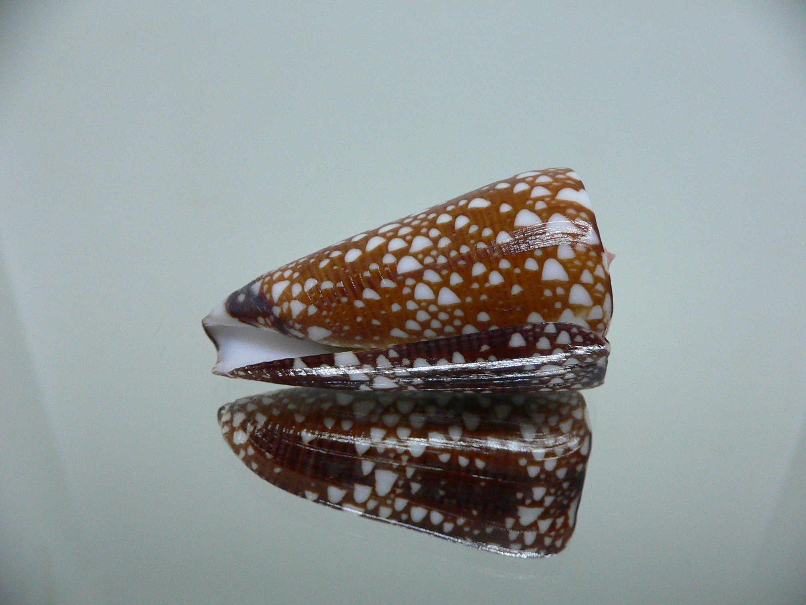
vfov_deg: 40.7
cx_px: 403
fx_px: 815
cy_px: 302
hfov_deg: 52.6
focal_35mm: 35
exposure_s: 1/50
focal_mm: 4.6
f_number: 2.8
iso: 200
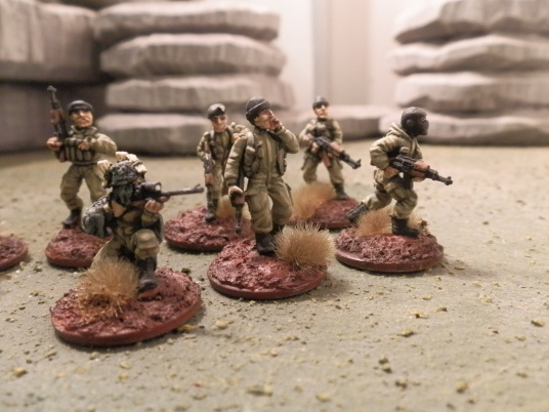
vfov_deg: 49.7
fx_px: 444
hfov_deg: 63.4
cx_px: 274
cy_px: 206
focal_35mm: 28
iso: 400
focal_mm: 5
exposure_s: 1/60
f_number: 3.1
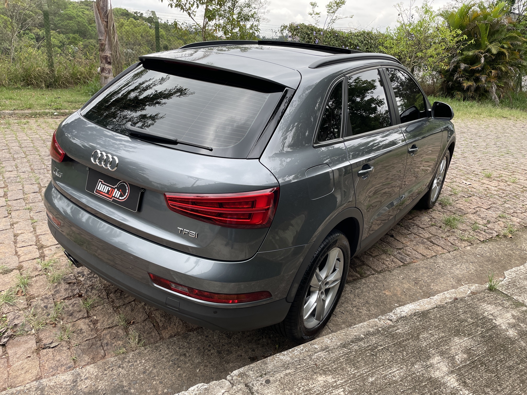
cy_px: 198
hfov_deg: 67.3
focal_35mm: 26
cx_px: 264
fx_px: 396
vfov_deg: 53.1
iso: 32
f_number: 1.6
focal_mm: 4.2
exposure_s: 1/564
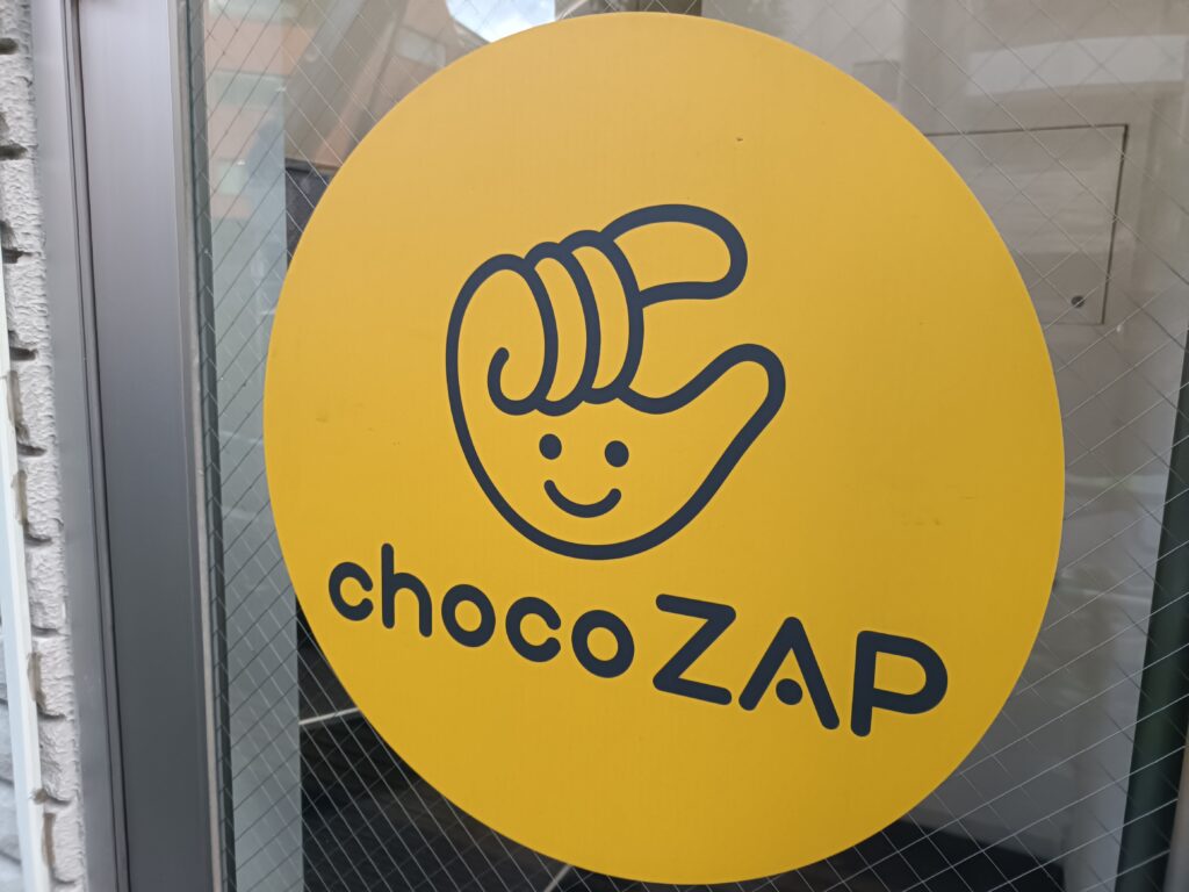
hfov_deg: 69.4
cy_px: 446
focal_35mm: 25
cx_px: 594
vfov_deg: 54.9
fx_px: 859
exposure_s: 1/170
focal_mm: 4.7
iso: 800
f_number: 1.7
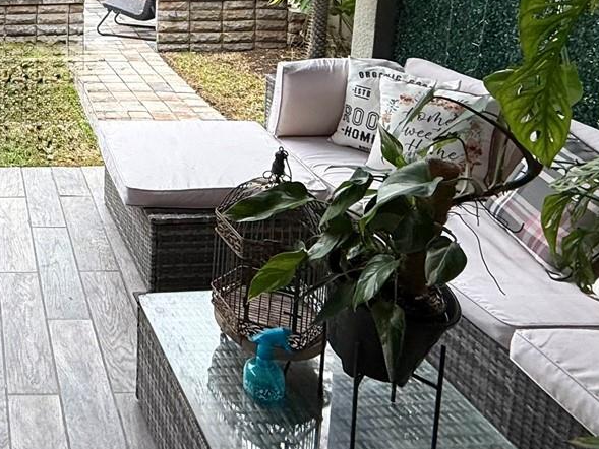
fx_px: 658
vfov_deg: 33.9
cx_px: -41
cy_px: -15
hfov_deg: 40.7
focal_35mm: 38
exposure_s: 1/233
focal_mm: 2.22
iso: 64
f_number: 2.2
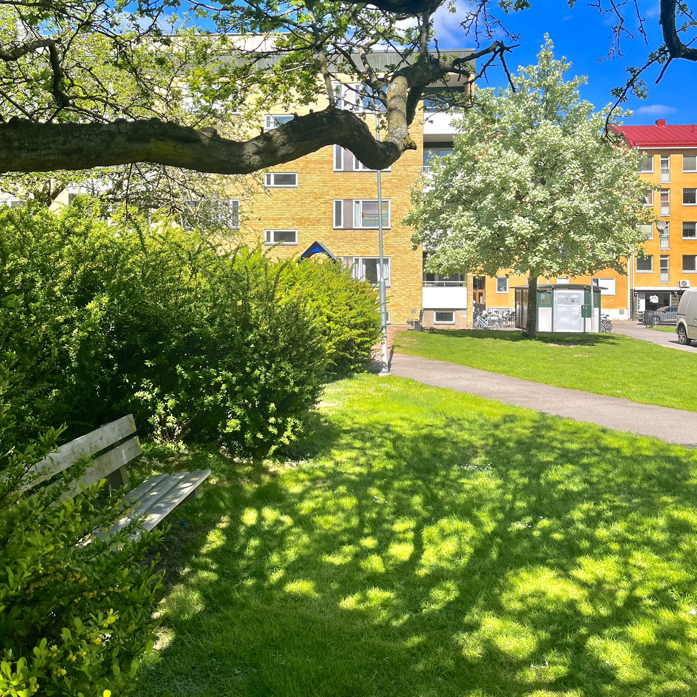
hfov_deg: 52.5
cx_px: 352
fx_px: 706
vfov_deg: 52.1
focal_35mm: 31
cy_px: 276
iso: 50
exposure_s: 1/1647
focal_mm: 5.1
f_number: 1.6
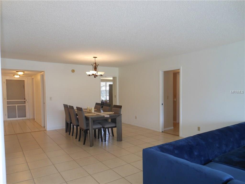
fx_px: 177
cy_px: 92
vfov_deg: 54.9
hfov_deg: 69.4
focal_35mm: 25
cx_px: 122
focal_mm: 4.5
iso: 100
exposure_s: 1/30
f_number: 3.2
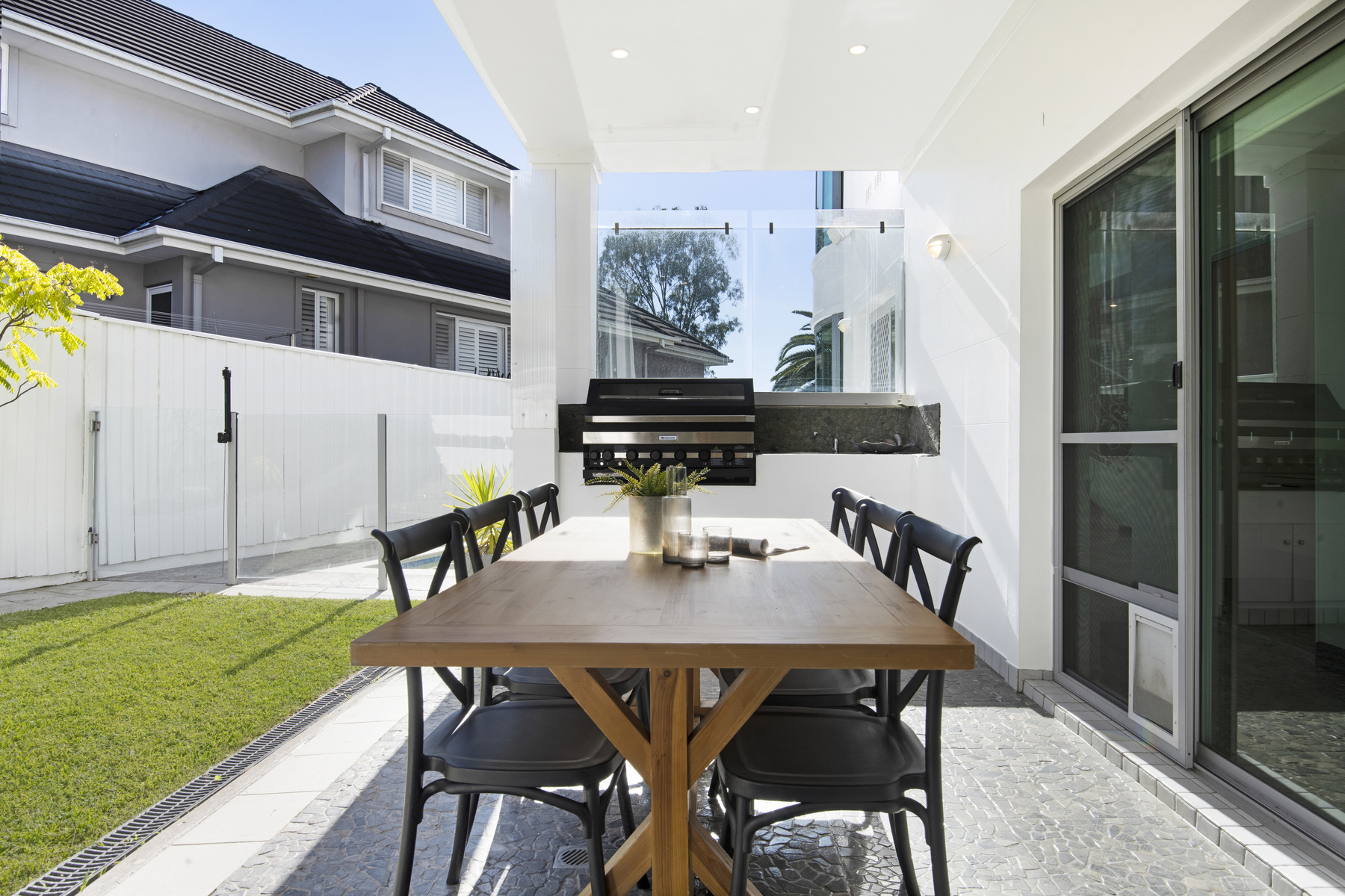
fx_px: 747
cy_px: 448
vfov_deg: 61.9
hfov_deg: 84.0
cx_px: 672
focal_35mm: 20
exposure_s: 1/125
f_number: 11
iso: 320
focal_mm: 20
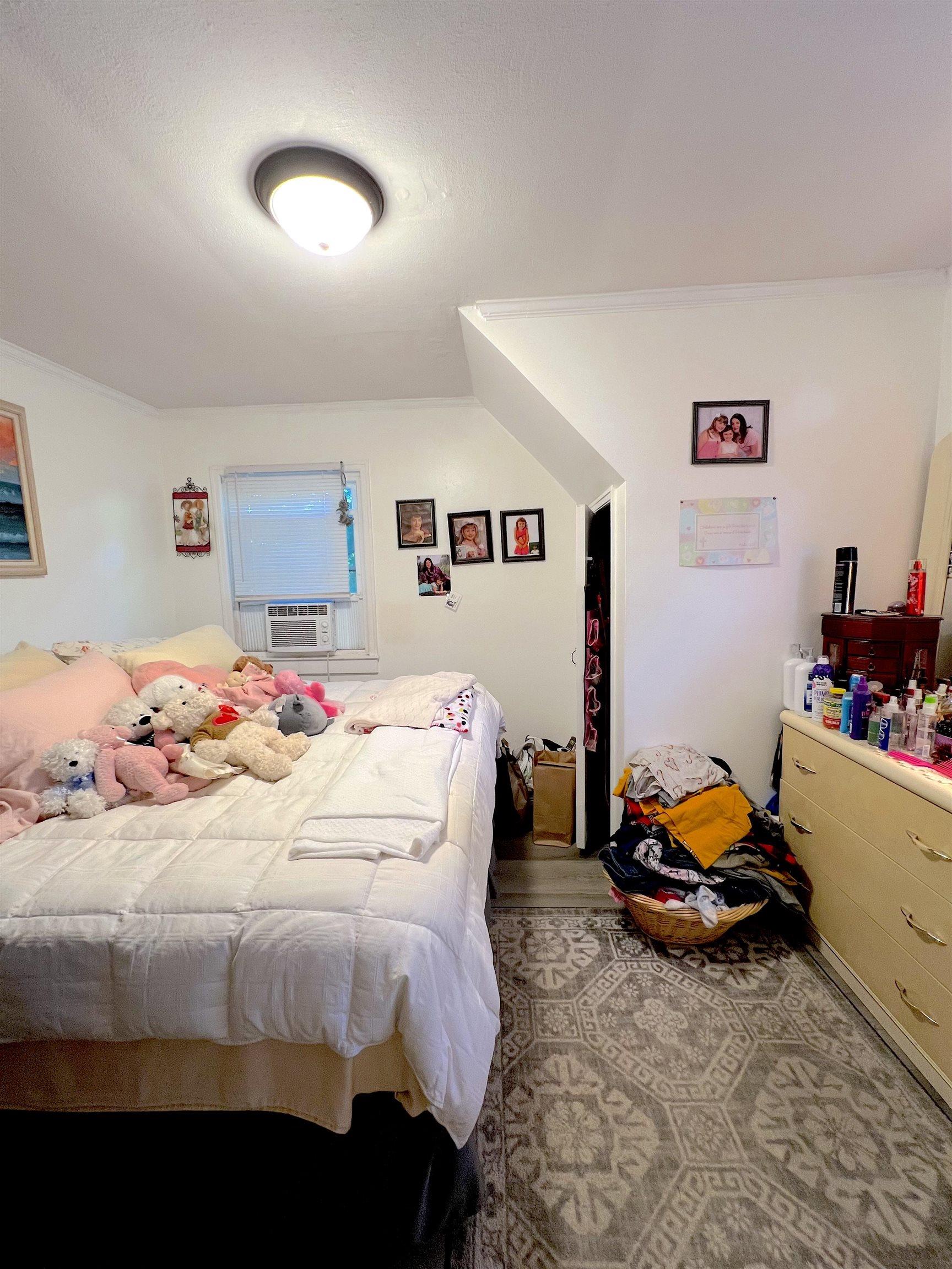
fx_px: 477
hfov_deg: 89.9
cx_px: 476
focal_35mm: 13
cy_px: 634
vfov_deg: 106.2
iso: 160
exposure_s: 1/60
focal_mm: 1.57
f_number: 1.8
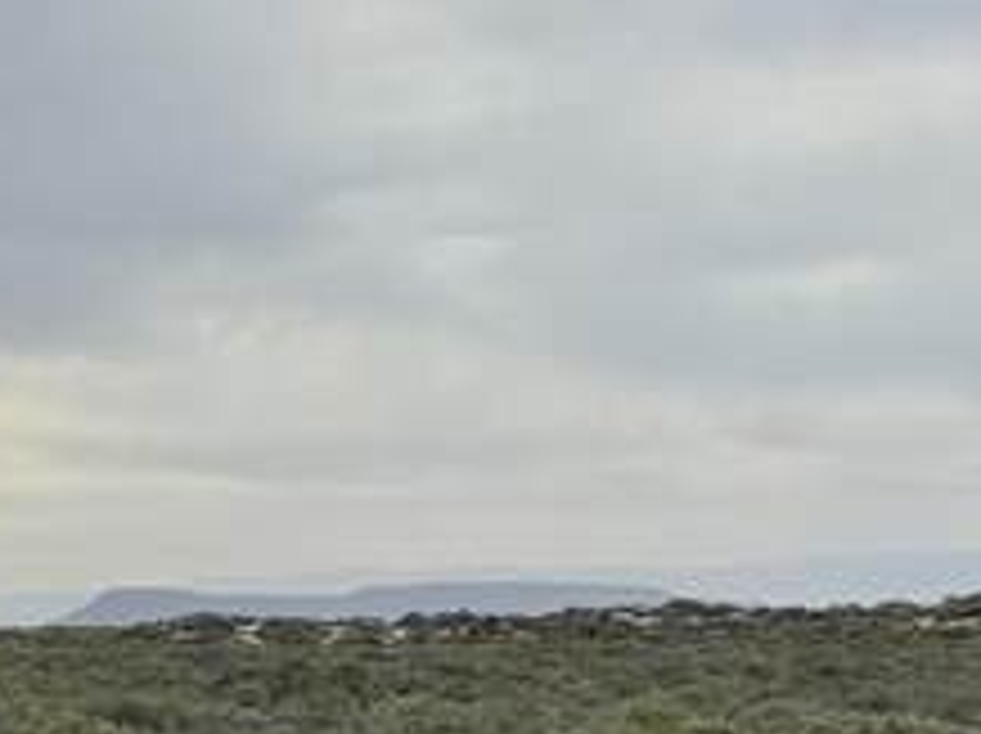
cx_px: -1642
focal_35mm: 141
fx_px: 3991
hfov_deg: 10.9
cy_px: 788
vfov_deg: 10.4
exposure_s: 1/4950
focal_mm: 6.76
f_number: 1.78
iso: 80
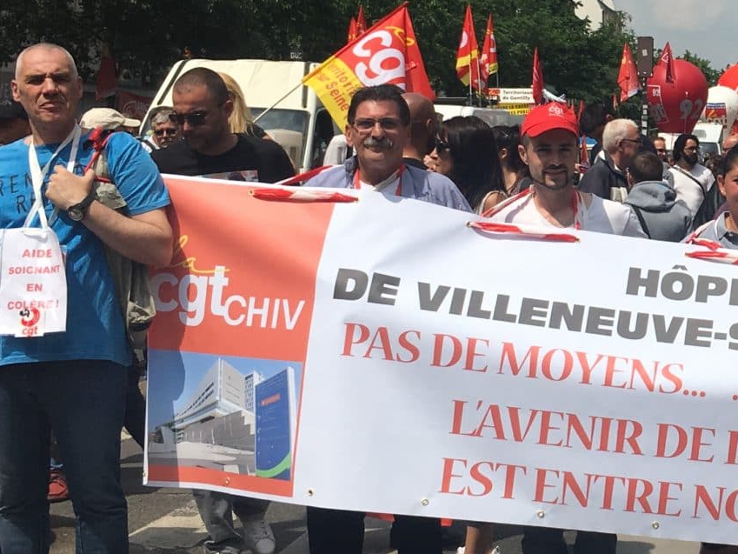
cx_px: 838
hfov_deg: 22.3
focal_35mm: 82
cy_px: 210
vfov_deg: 18.0
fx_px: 1748
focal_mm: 4.15
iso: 25
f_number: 2.2
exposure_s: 1/2747
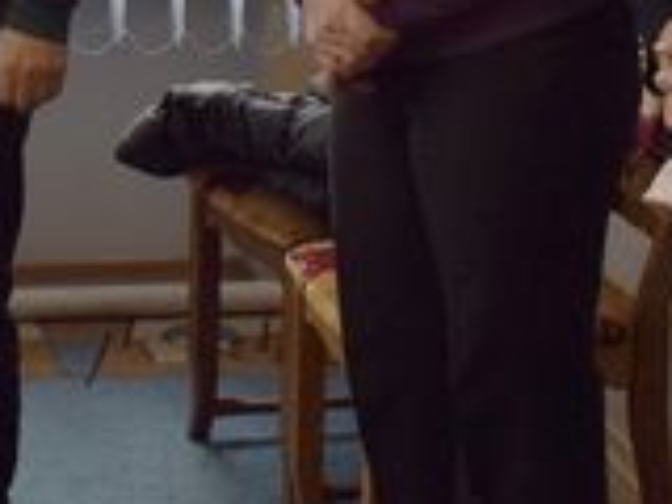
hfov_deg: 15.8
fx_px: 2368
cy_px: -368
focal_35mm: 122
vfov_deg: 11.4
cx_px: -4
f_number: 5
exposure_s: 1/100
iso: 800
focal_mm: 18
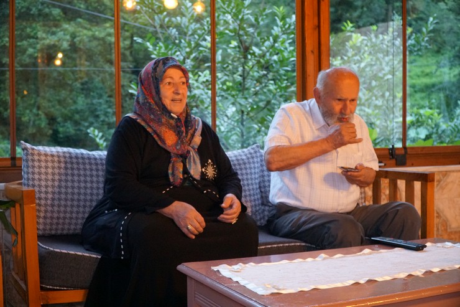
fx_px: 594
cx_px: 230
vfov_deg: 28.9
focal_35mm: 46
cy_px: 154
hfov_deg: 42.3
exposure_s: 1/80
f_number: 4
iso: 6400
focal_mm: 31
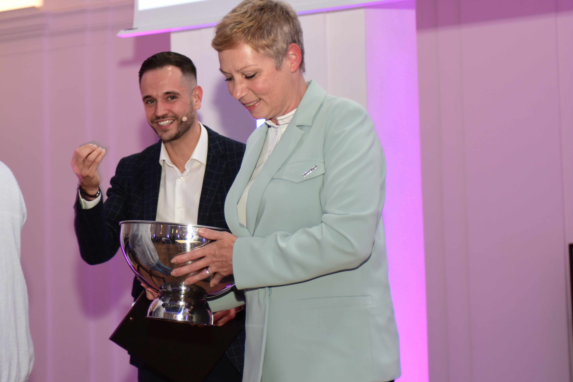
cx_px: 99
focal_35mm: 94
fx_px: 1496
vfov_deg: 14.6
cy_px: 201
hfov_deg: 21.4
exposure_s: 1/80
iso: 500
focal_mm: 56
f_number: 2.8
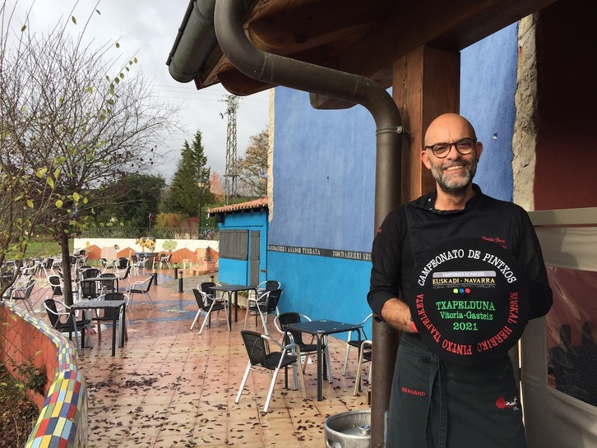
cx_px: 298
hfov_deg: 61.6
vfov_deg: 48.3
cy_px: 224
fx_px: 500
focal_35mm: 29
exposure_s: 1/638
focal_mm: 4.15
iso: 32
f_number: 2.2
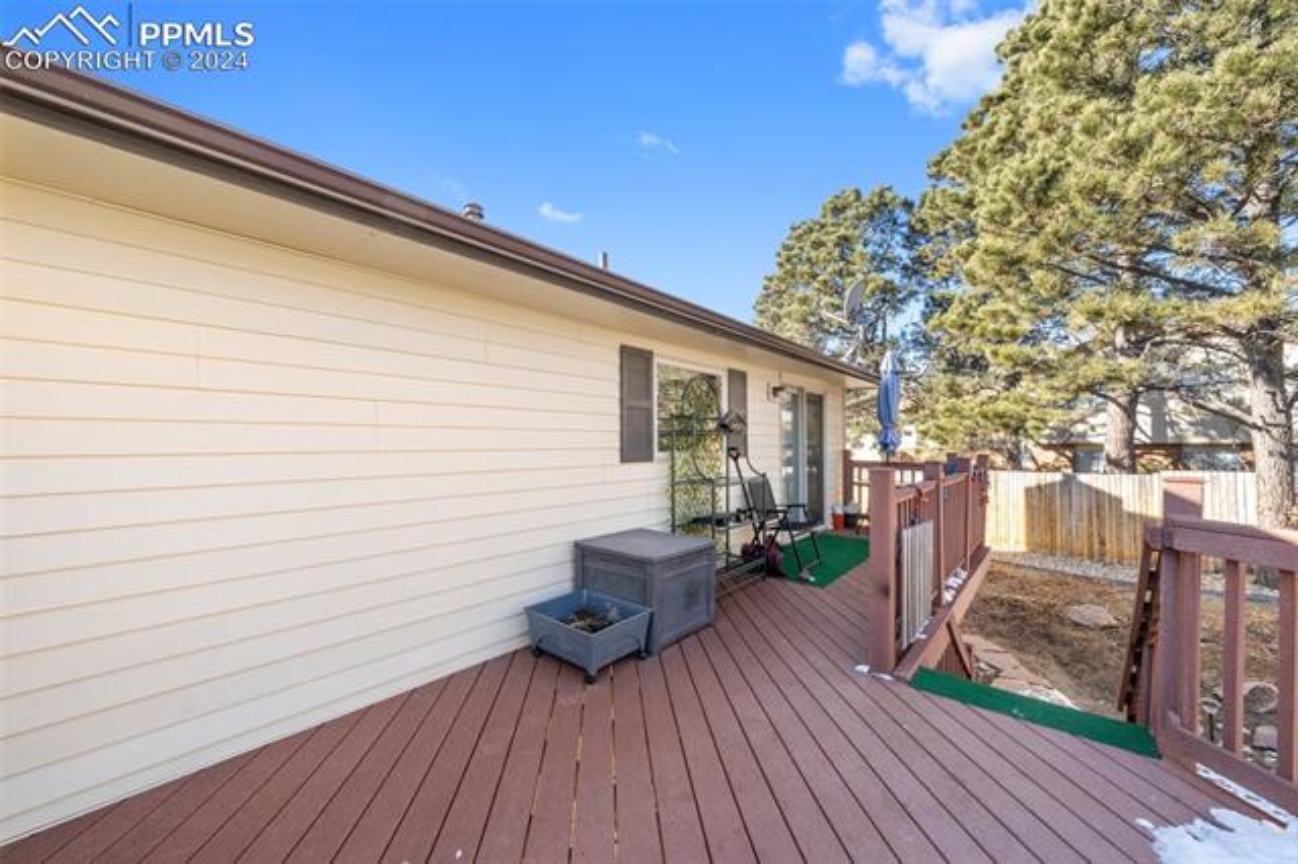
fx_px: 468
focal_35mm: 13
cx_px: 649
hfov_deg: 108.4
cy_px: 432
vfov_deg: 85.4
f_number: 10
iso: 320
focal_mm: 13
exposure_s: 1/30
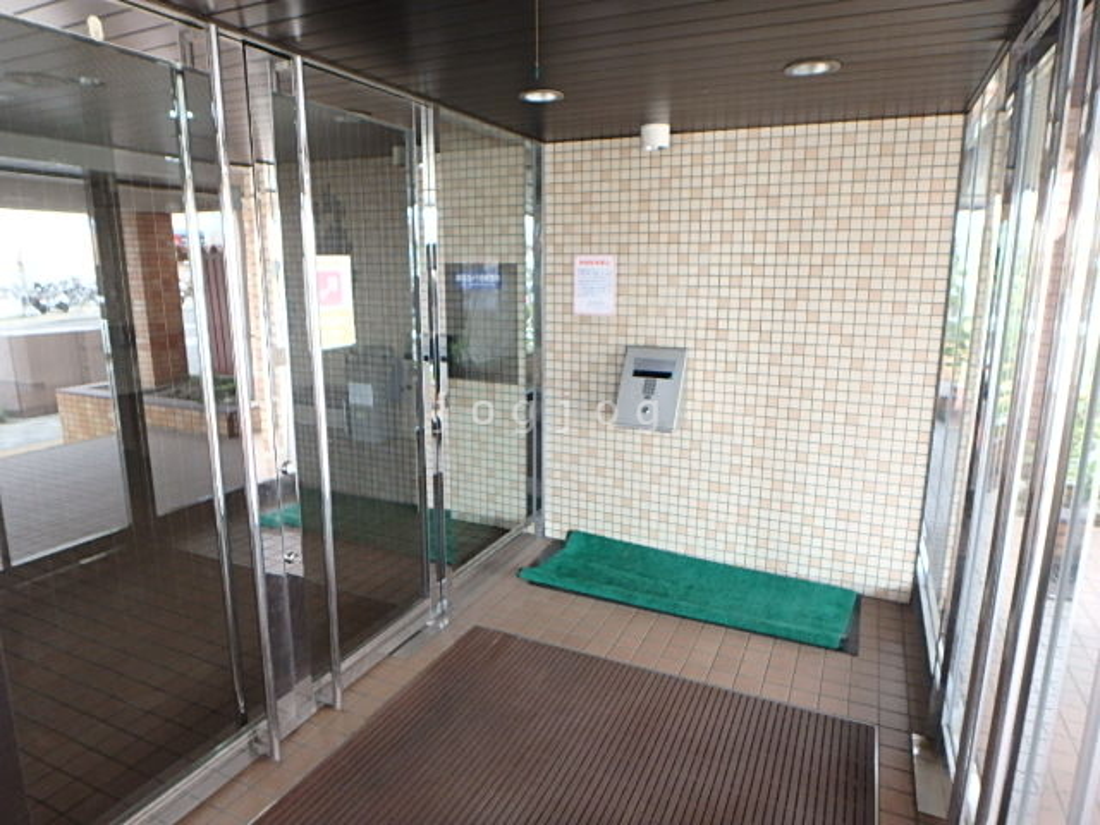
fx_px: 667
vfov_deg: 63.4
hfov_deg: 79.0
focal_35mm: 21
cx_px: 550
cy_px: 412
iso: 250
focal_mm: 3.7
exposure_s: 1/30
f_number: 3.5
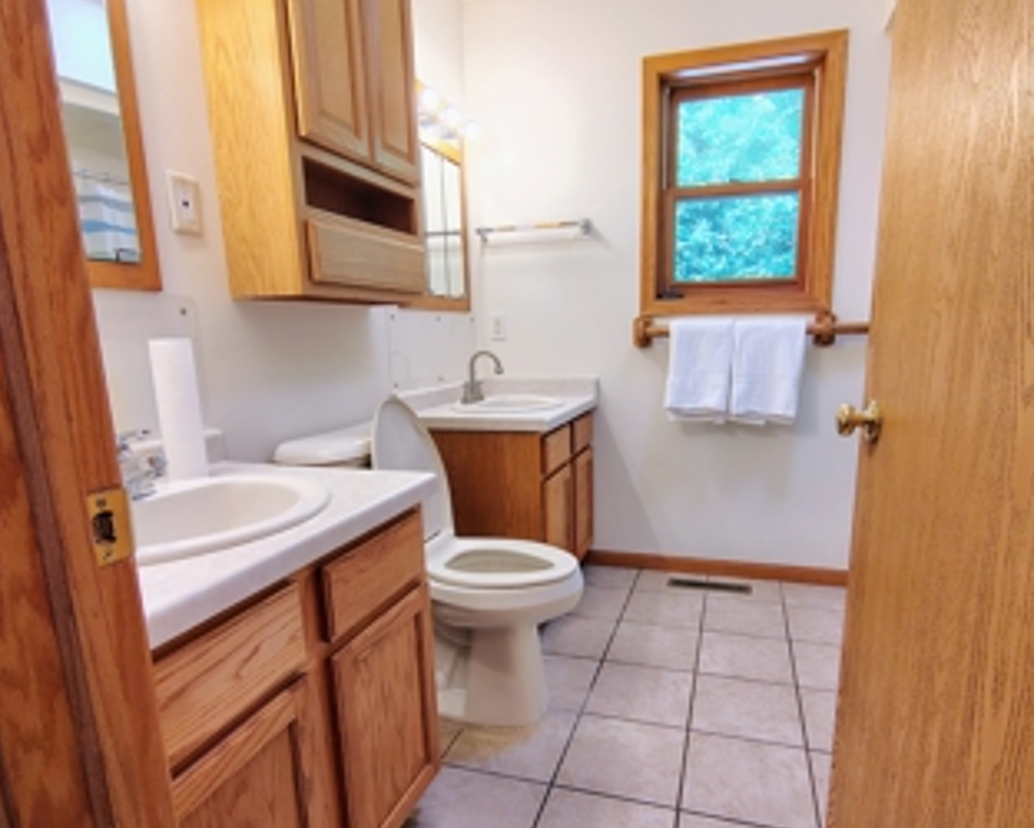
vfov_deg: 67.9
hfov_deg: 80.3
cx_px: 547
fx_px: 612
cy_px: 460
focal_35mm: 20
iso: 357
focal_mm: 2.13
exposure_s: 1/60
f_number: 2.2
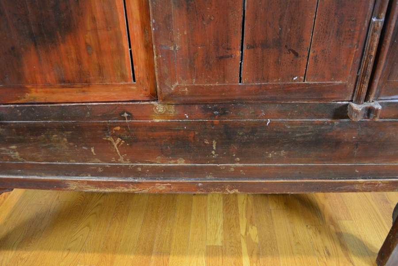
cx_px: 199
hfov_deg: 67.4
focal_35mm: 27
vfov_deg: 47.9
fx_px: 298
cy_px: 133
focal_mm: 18
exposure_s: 1/30
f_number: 3.5
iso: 2200
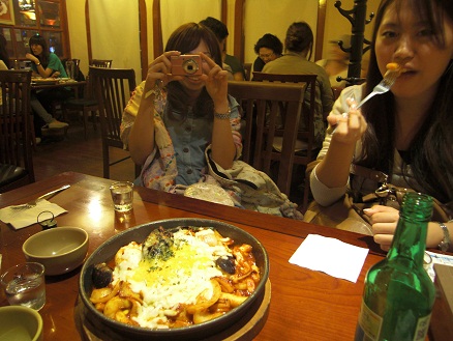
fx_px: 367
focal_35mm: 28
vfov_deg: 49.8
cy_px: 170
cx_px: 226
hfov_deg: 63.4
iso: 200
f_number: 2.6
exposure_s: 1/6
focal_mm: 4.9
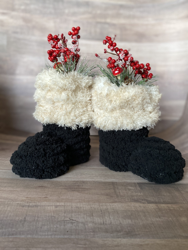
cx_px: 94
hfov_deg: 53.1
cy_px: 125
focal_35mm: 26
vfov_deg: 67.3
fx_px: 188
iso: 125
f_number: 1.8
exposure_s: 1/66
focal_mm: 4.25
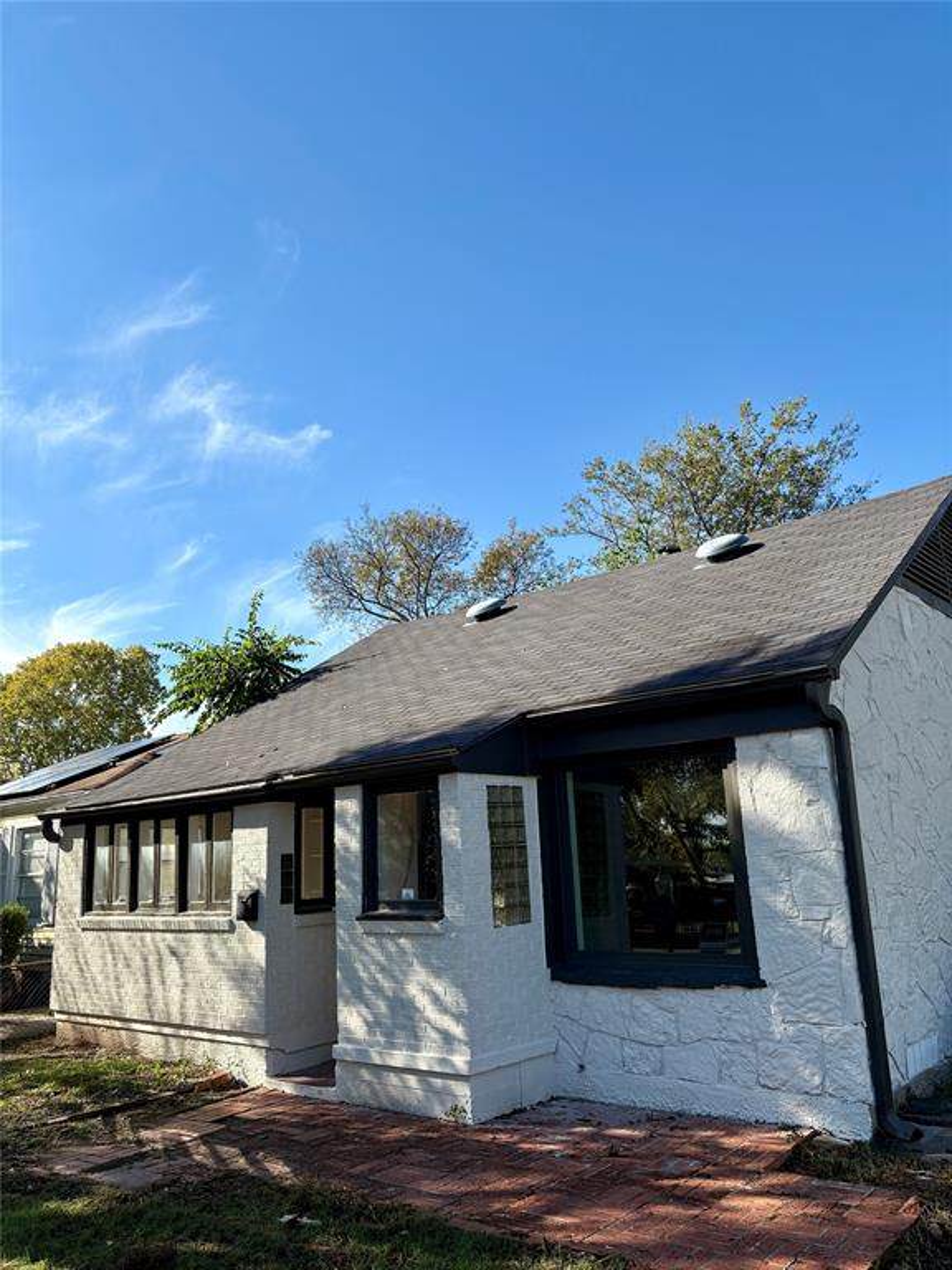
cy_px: 635
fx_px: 953
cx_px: 476
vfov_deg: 67.3
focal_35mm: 26
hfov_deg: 53.1
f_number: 1.6
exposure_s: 1/2075
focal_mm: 5.96
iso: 50
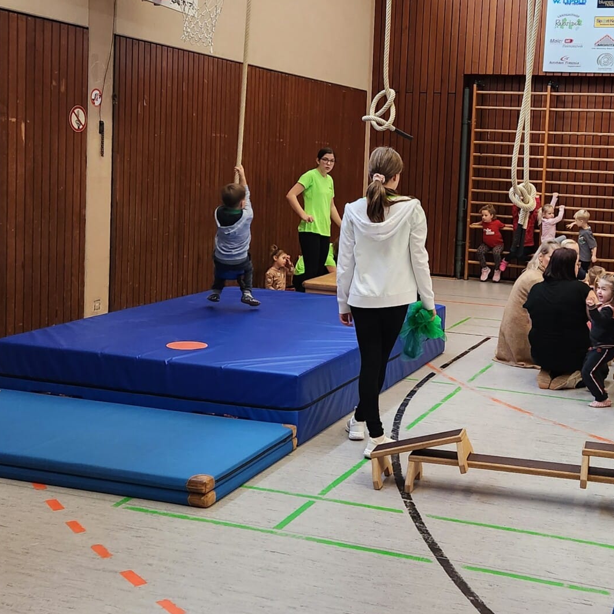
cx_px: 391
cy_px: 227
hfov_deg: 34.5
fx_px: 983
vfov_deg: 34.5
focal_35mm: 49
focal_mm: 5.4
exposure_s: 1/100
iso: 250
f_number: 1.8
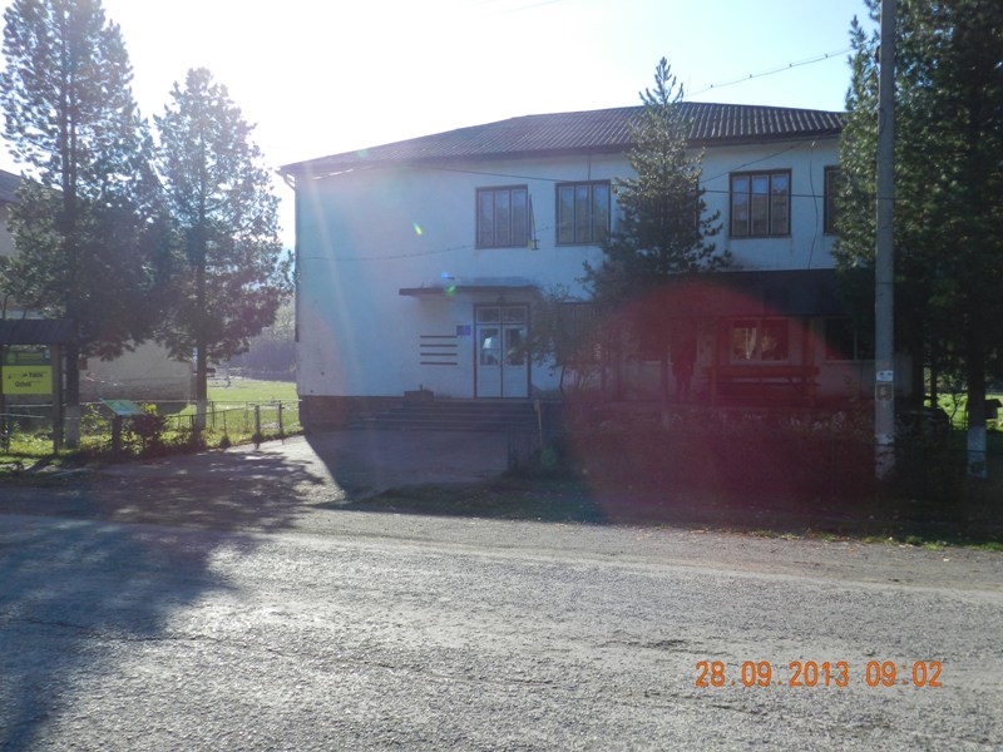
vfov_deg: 49.7
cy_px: 376
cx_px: 502
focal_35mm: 28
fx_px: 811
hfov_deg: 63.4
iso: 160
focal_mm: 5
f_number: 4
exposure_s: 1/800
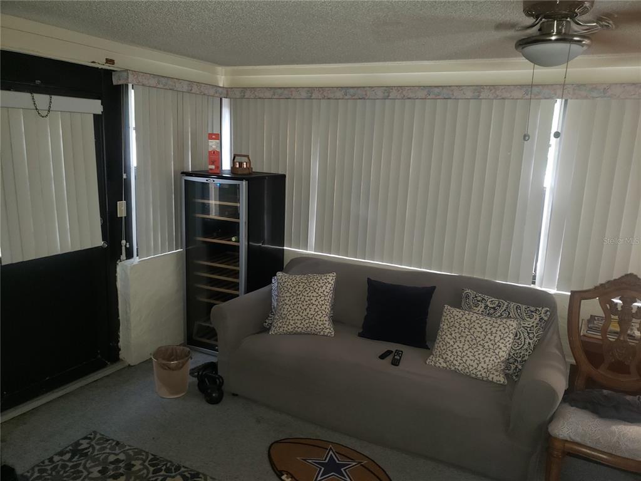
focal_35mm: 26
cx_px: 320
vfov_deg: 53.1
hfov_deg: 67.3
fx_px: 481
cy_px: 240
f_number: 1.5
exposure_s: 1/16
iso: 125
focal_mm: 4.3
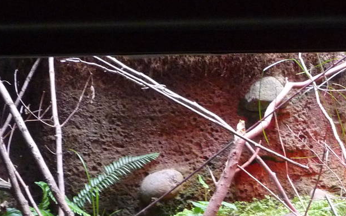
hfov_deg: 25.7
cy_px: 245
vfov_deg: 16.4
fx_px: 726
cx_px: 334
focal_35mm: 77
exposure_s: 1/10
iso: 400
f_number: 3.3
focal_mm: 4.7
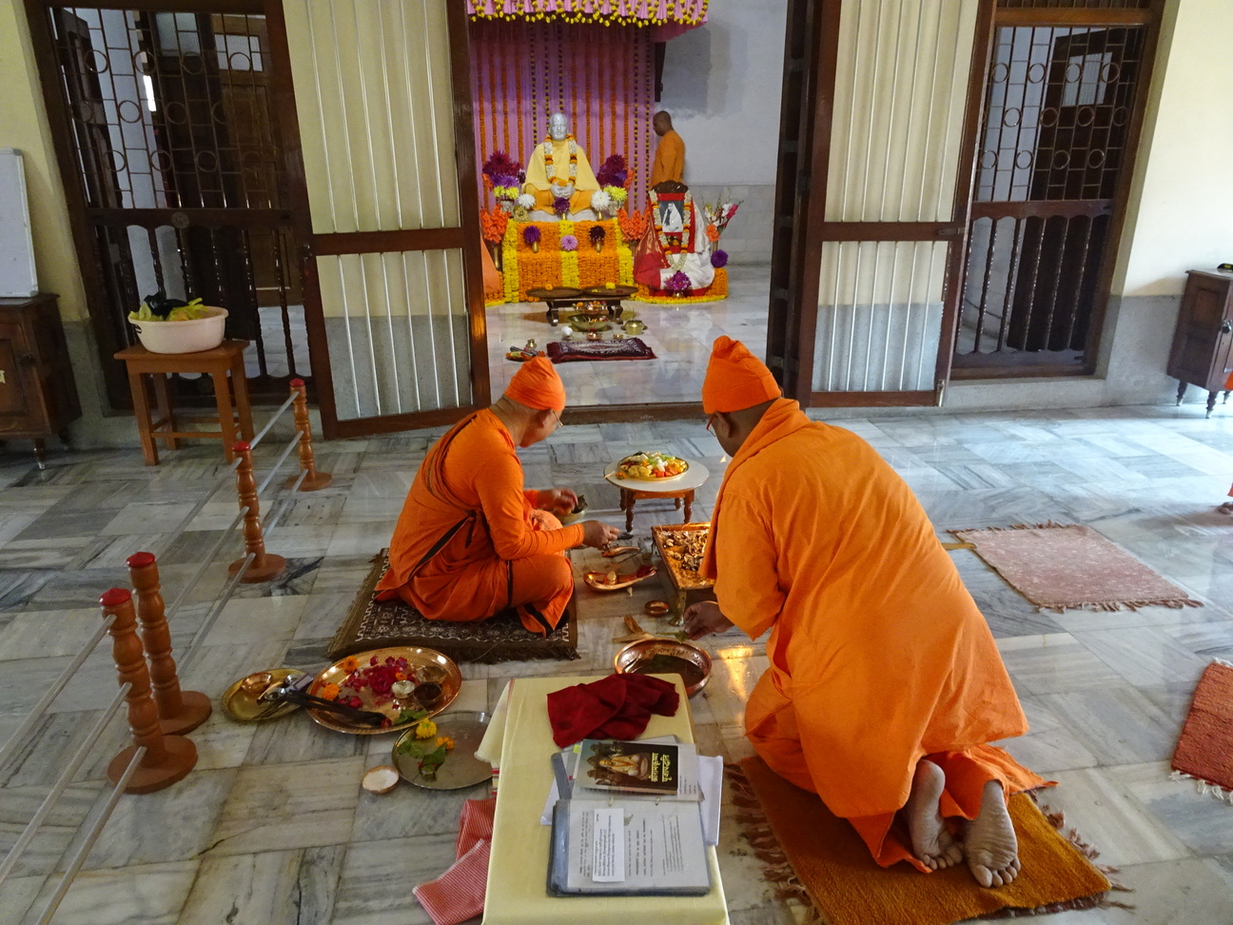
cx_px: 616
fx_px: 855
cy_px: 462
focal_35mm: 24
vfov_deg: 56.8
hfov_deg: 71.6
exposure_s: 1/30
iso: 640
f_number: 3.5
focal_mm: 4.1
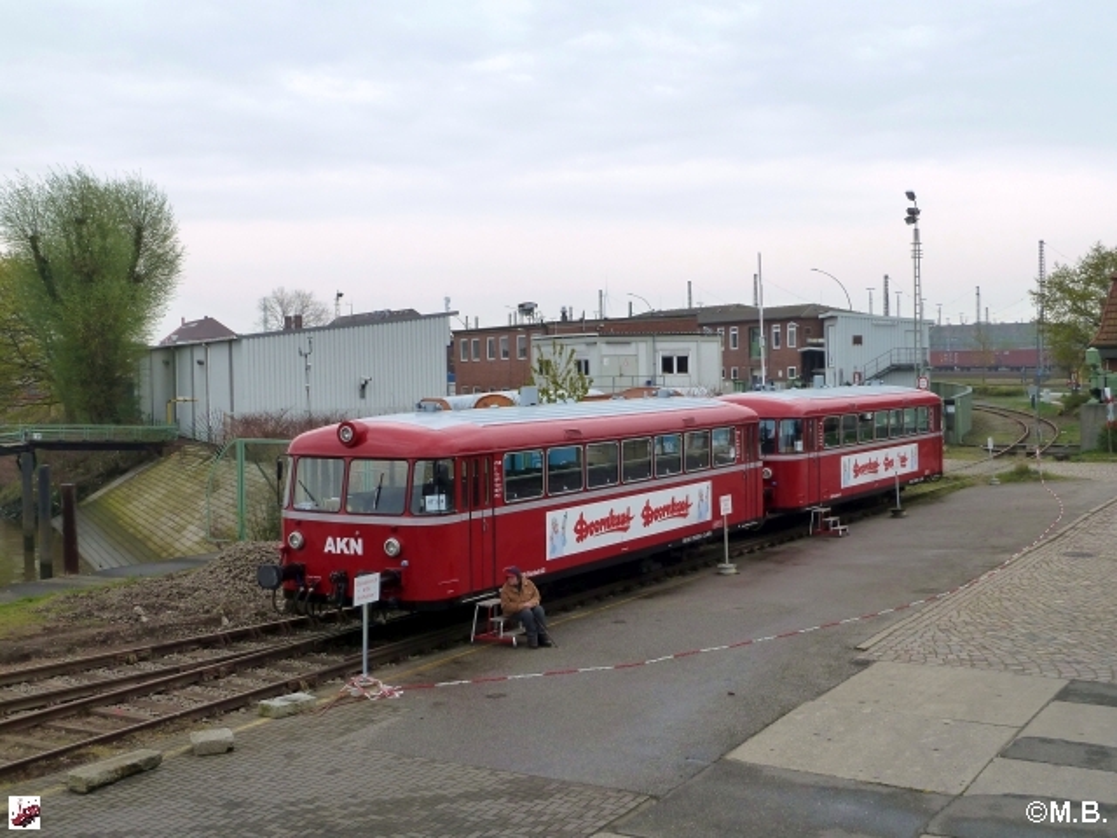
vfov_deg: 32.9
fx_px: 1420
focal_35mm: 44
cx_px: 558
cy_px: 419
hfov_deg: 42.9
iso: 125
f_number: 4
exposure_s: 1/200
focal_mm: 7.3
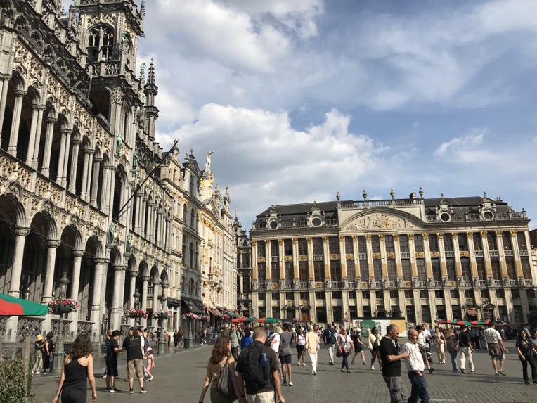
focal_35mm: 33
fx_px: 512
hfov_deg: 55.2
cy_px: 184
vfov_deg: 42.9
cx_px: 231
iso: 20
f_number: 1.8
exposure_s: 1/3300
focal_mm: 3.99
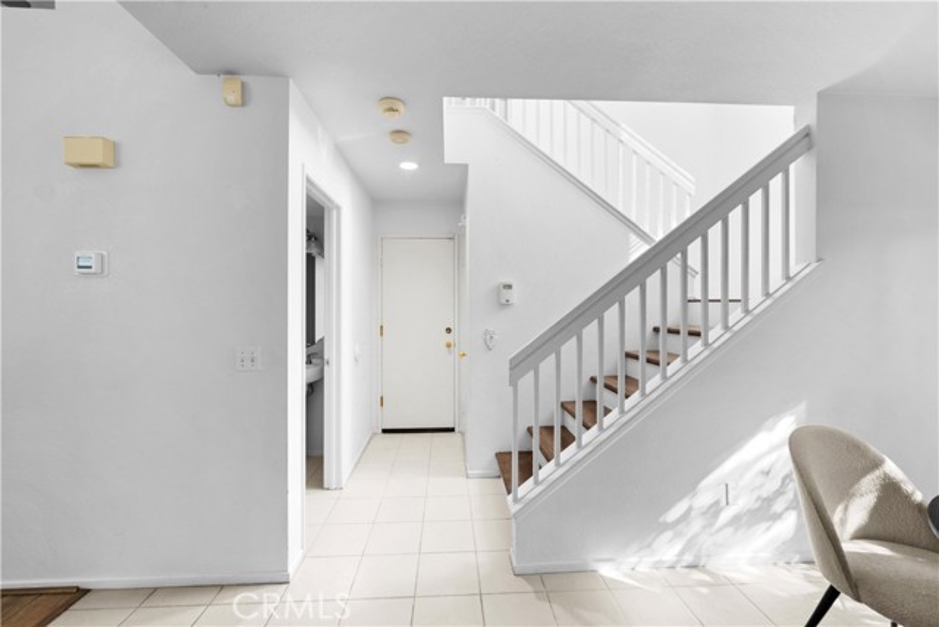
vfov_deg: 81.2
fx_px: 365
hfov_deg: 104.2
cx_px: 470
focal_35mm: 14
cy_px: 314
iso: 500
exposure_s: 1/8
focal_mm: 14
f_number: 8
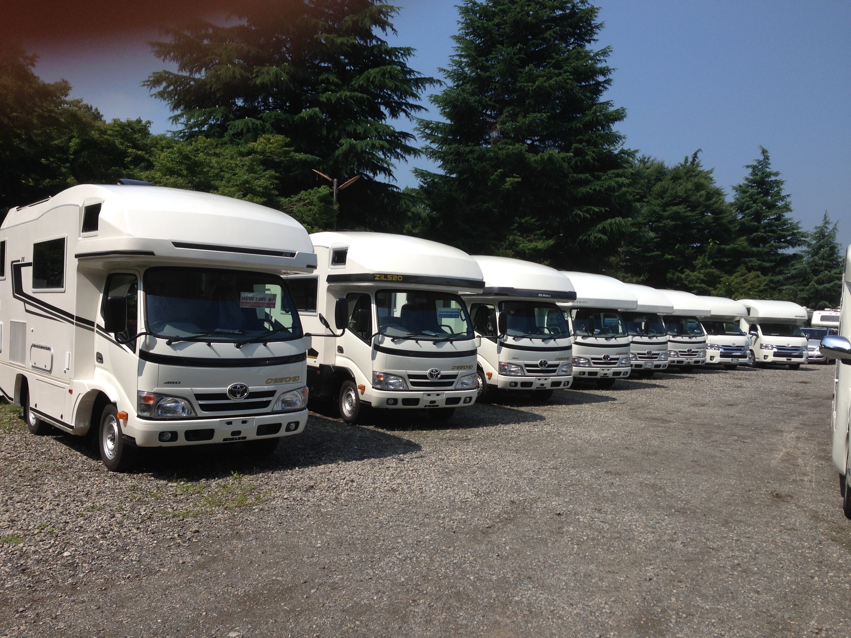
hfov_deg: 55.4
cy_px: 319
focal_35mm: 33
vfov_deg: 42.9
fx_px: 811
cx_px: 426
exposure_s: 1/1938
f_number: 2.4
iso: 50
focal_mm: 4.12
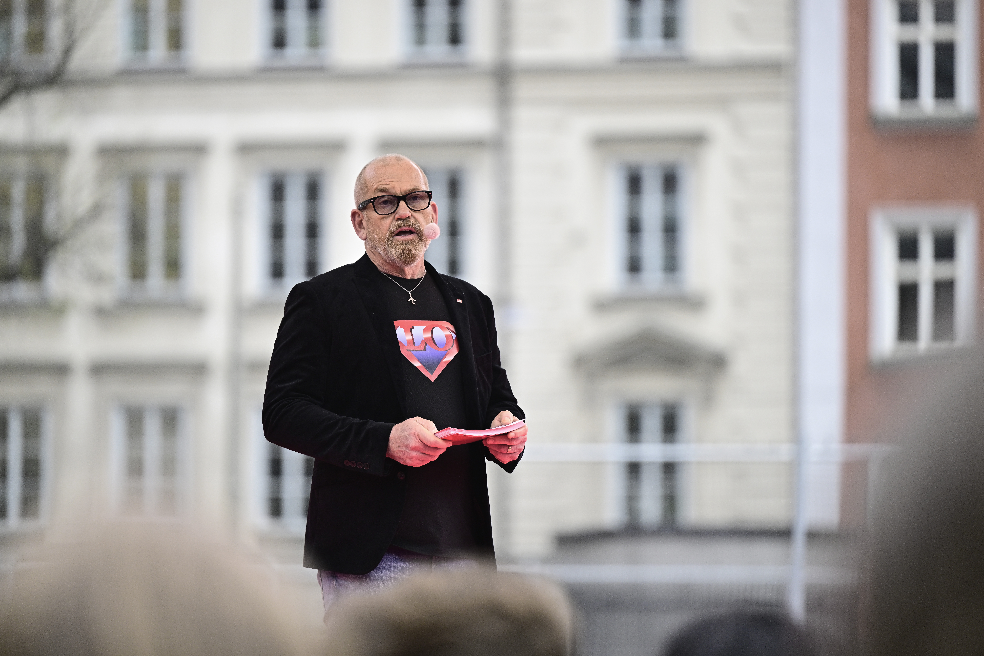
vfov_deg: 6.9
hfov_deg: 10.3
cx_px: 492
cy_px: 328
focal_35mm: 200
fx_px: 5466
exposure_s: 1/1250
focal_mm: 200
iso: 450
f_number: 2.8
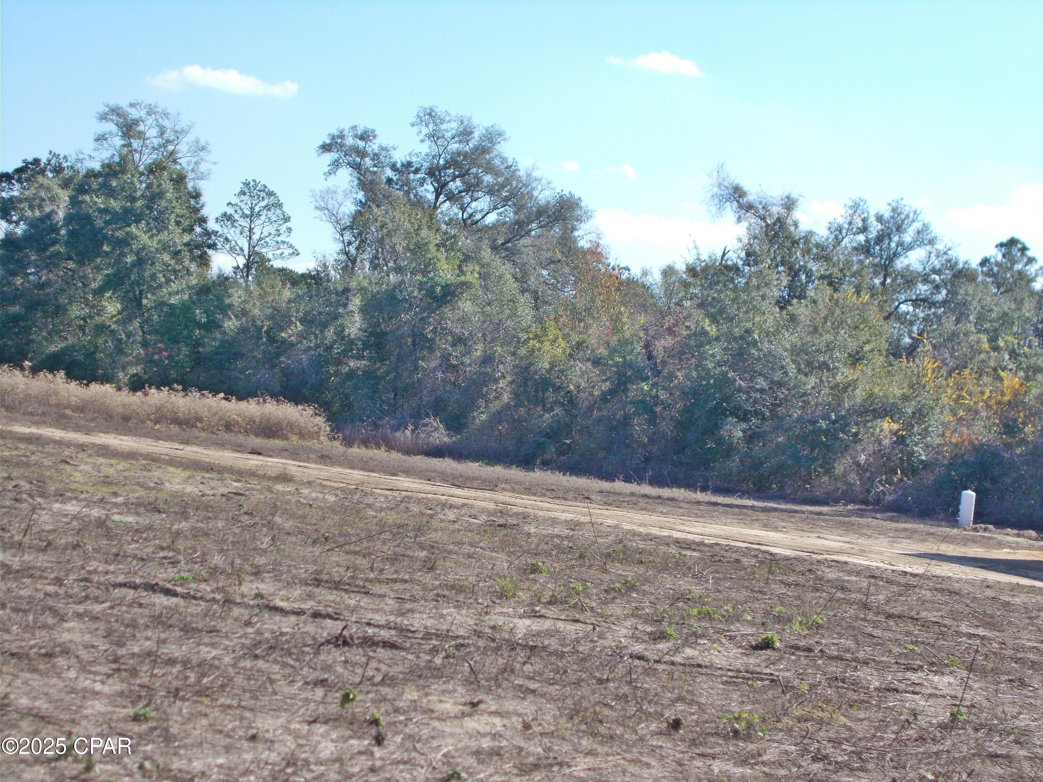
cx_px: 522
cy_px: 391
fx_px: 1989
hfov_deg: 29.4
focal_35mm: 66
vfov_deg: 22.3
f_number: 5.3
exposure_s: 1/250
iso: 80
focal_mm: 11.8
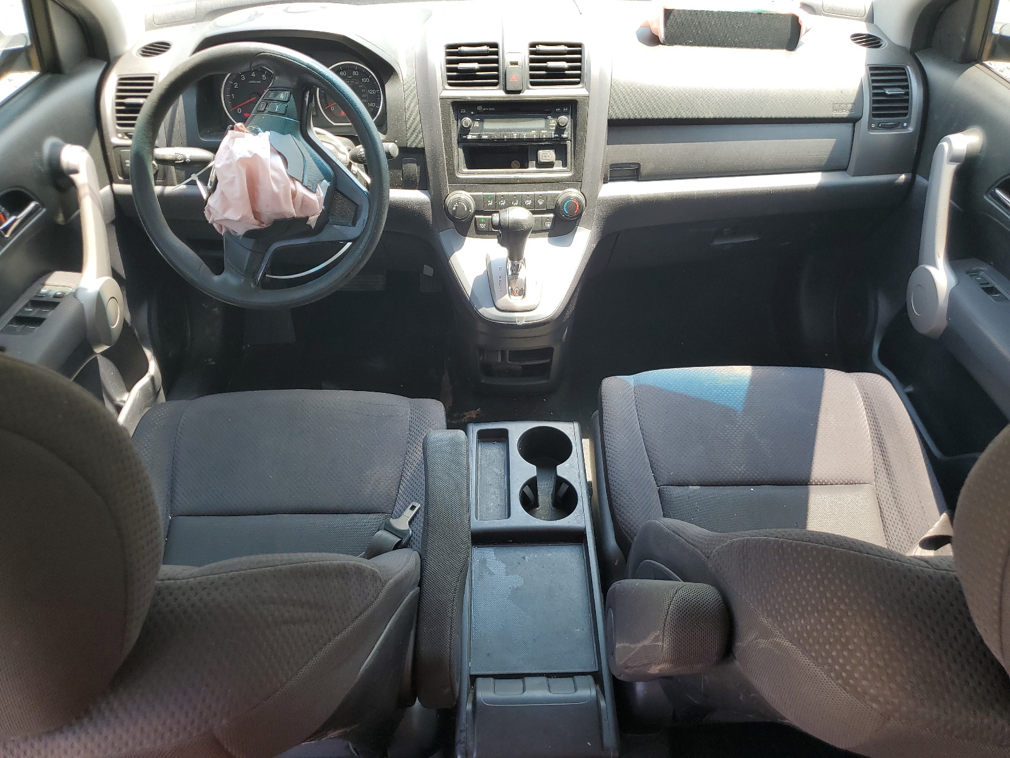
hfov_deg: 67.3
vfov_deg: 53.1
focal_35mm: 26
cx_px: 505
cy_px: 379
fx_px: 759
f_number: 1.5
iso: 50
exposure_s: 1/196
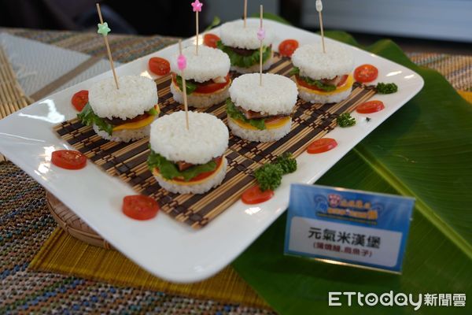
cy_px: 158
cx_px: 236
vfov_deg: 37.9
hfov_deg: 54.4
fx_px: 459
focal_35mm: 35
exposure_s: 1/160
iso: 500
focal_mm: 35
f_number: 4
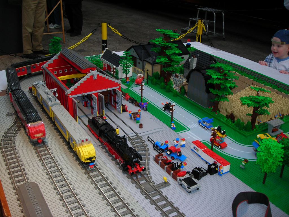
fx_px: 317
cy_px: 108
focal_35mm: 38
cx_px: 144
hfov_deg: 49.0
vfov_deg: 37.7
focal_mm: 6.3
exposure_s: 1/30
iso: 50
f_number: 3.2
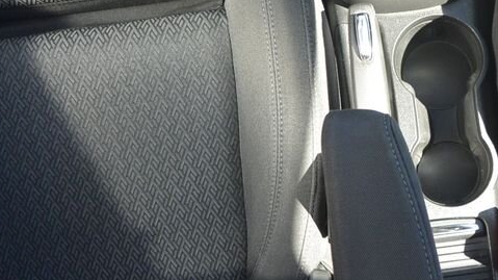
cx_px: 417
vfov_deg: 18.5
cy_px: 116
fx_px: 858
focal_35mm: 65
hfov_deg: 31.3
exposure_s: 1/160
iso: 200
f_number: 3.5
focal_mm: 11
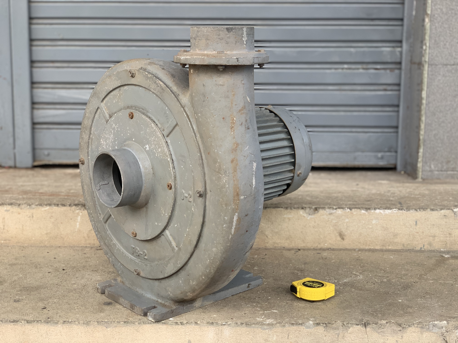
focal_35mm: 52
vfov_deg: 28.0
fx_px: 688
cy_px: 172
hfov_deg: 36.8
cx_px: 229
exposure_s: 1/122
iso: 50
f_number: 2.4
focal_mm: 6
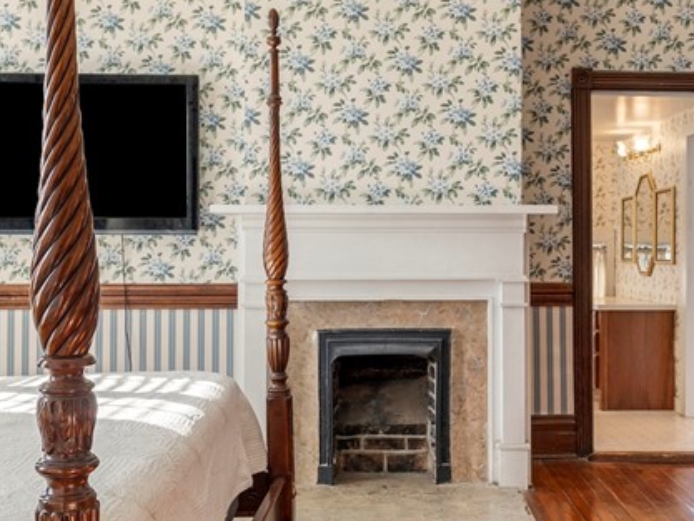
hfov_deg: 44.5
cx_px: 416
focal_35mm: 42
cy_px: 265
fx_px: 842
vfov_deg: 34.4
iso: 400
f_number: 6.3
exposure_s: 1/6
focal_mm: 16.8
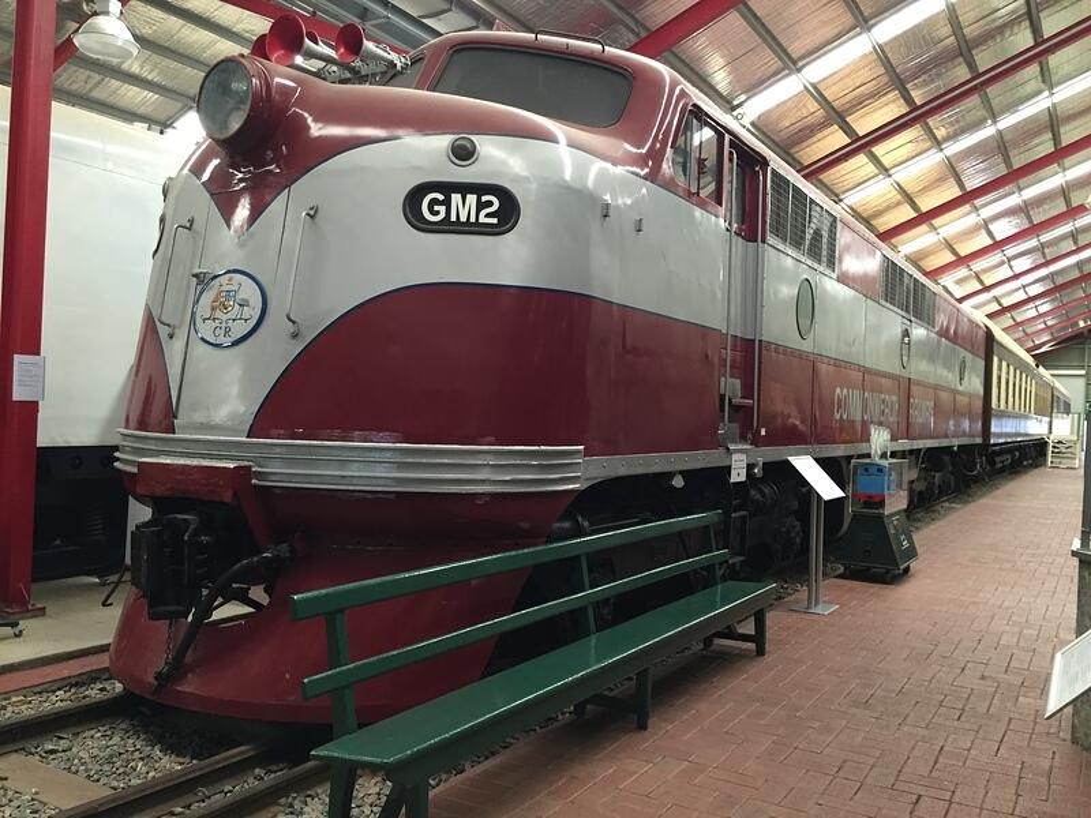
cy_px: 409
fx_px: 914
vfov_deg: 48.2
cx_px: 546
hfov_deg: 61.7
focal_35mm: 29
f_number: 2.2
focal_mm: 4.15
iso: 125
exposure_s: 1/30
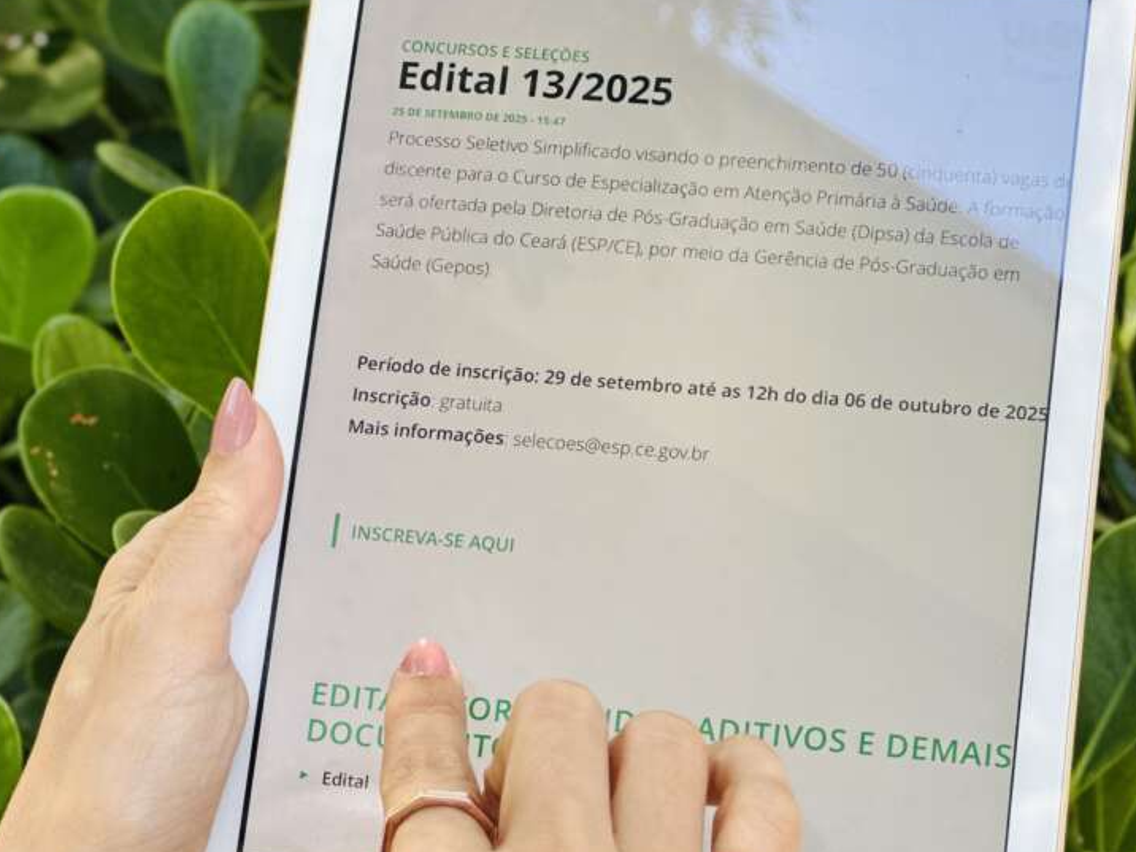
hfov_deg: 15.3
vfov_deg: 11.5
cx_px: 449
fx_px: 4233
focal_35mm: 129
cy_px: 468
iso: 40
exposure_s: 1/121
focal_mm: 9
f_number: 2.8
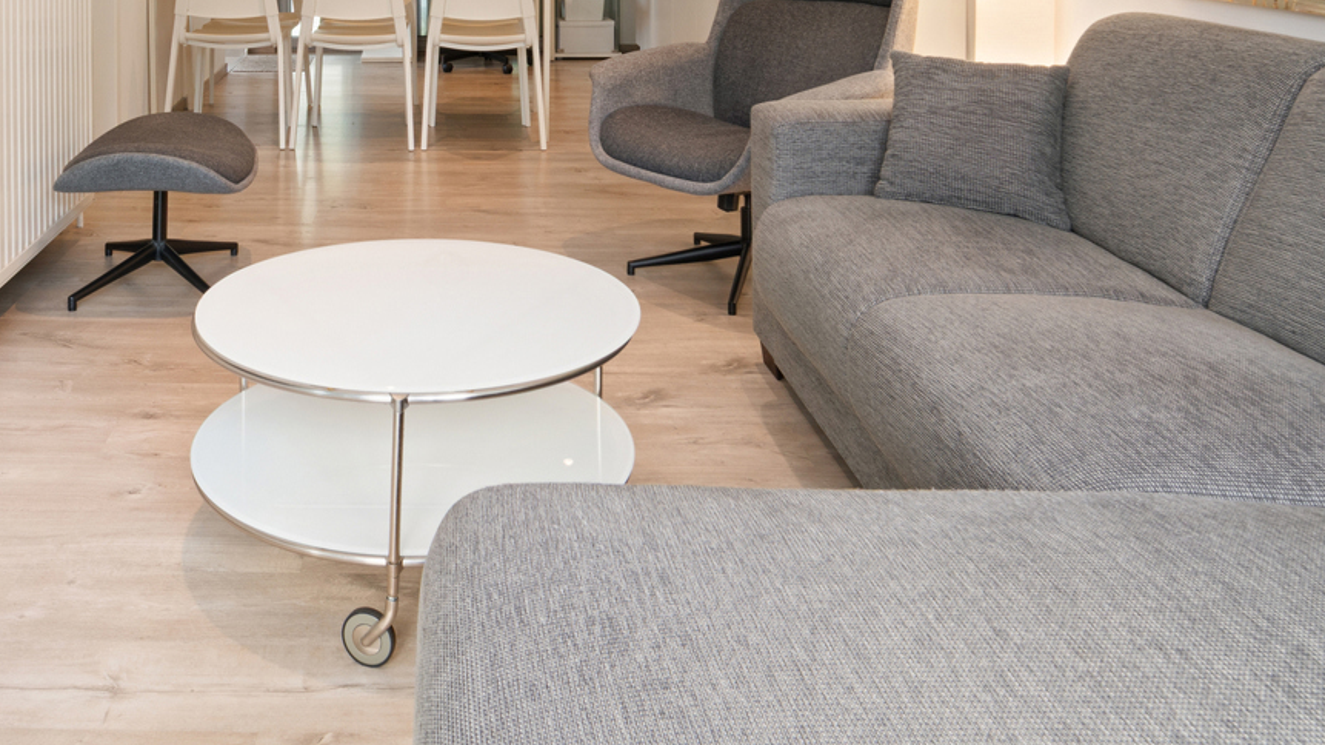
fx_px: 1229
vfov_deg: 29.8
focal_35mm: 35
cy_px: -106
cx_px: 439
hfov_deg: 55.4
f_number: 11
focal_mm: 16
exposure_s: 1/2
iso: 250
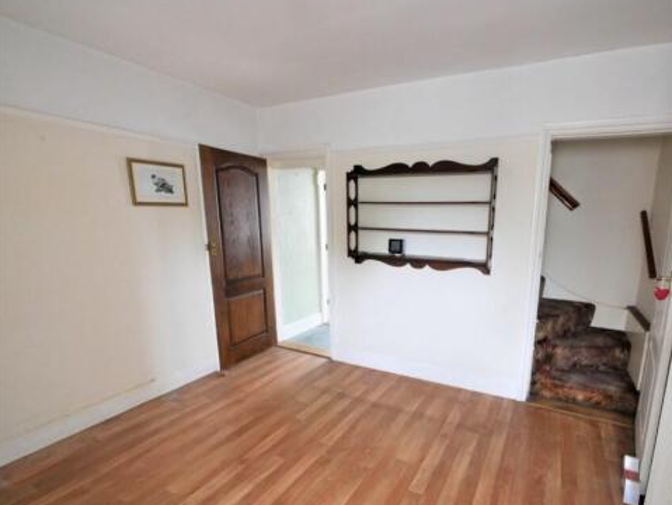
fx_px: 330
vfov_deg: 74.3
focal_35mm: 17
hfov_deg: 89.9
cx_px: 400
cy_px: 292
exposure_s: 1/60
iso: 2000
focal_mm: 7
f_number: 4
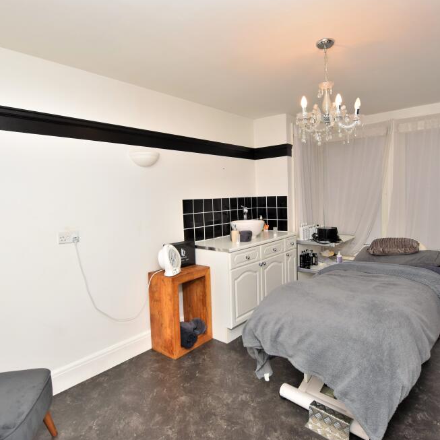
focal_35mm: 20
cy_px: 213
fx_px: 288
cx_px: 226
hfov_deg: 74.8
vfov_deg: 74.8
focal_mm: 10
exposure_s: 1/60
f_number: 5.6
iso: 400
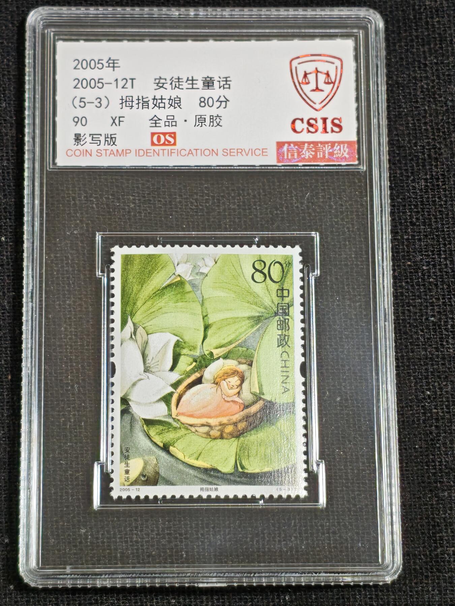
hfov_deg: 15.2
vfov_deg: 20.2
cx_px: 228
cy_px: 303
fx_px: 1700
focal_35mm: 97
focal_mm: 4.94
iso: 50
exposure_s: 1/544
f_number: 1.5
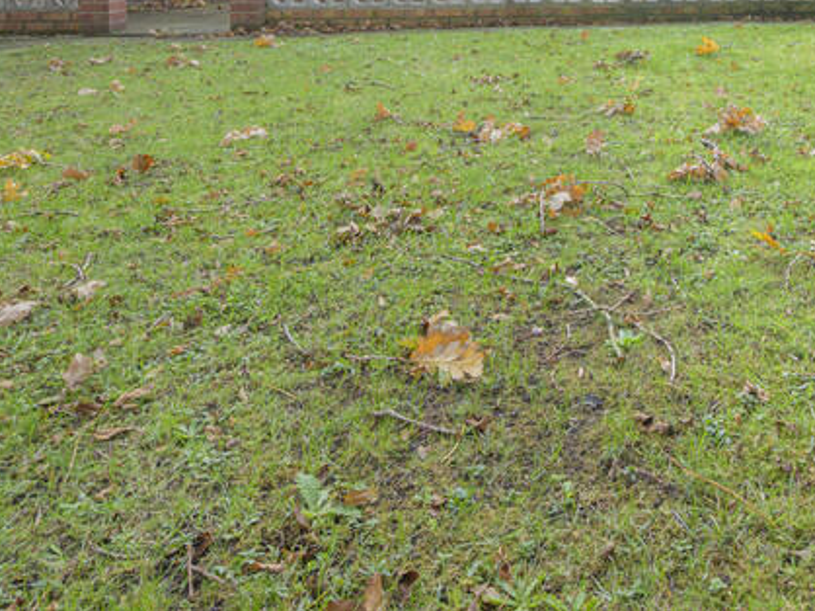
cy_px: -54
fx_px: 777
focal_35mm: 33
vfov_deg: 36.6
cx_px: 686
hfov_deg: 50.9
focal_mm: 14
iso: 800
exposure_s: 1/100
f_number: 9
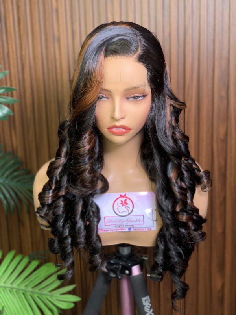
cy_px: 158
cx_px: 118
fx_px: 473
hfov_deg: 28.0
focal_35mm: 52
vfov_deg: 36.8
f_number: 2.4
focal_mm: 6
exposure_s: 1/100
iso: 20
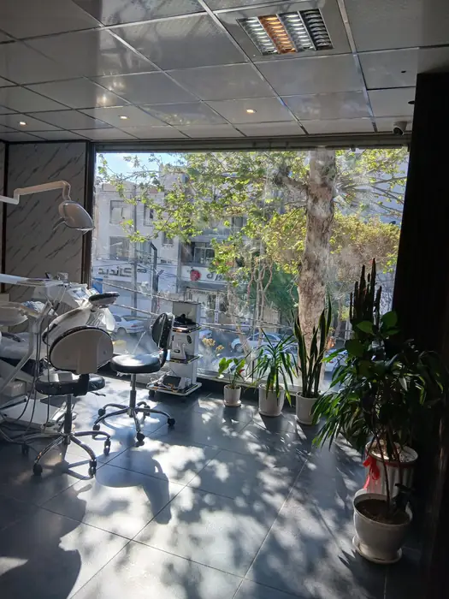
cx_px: 224
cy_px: 300
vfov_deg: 67.3
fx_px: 450
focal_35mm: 26
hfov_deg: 53.1
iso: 20
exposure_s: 1/194
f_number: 1.8
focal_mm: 3.98
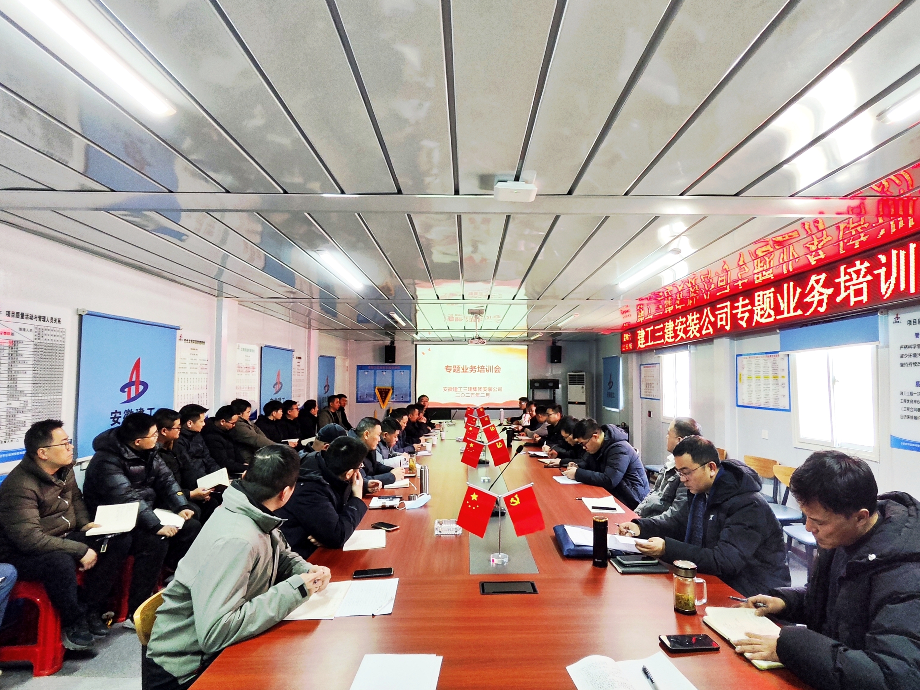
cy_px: 345
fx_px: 425
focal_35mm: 16
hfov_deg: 94.5
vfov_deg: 78.1
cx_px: 460
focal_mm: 1.65
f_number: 2.2
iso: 80
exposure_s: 1/33.3
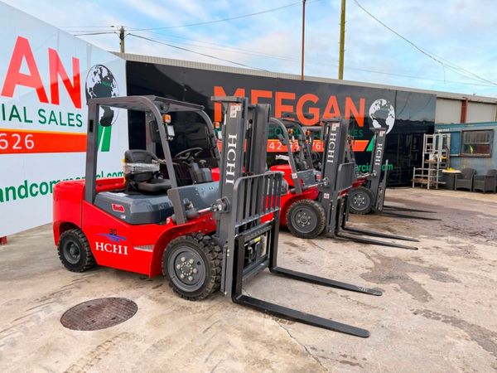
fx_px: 345
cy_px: 186
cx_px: 248
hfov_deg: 71.6
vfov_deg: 56.8
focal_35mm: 24
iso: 100
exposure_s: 1/456
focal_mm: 6.76
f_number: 1.78
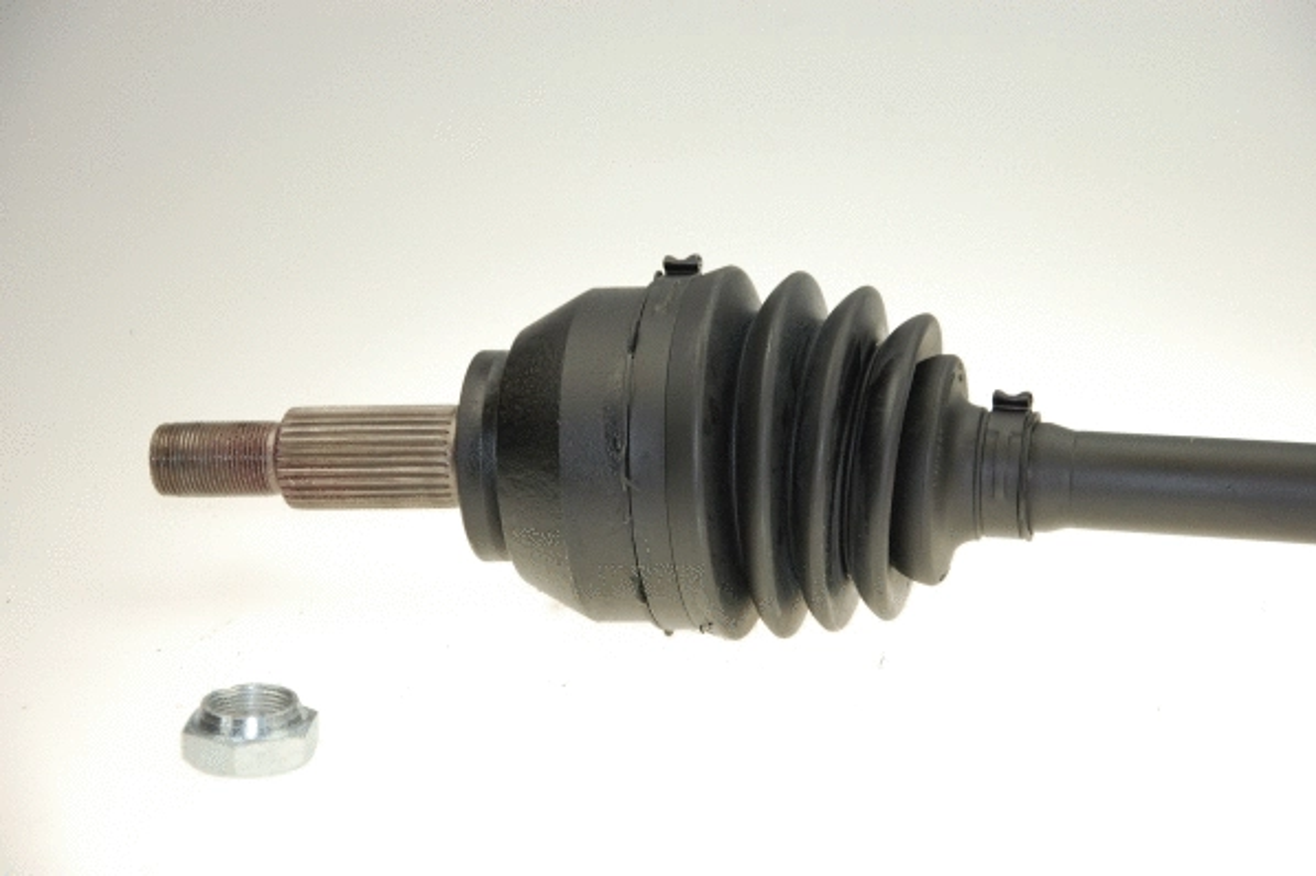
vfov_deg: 13.0
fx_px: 3836
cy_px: 438
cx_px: 658
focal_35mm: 105
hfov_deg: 19.5
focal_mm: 70
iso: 400
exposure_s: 1/250
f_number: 5.6
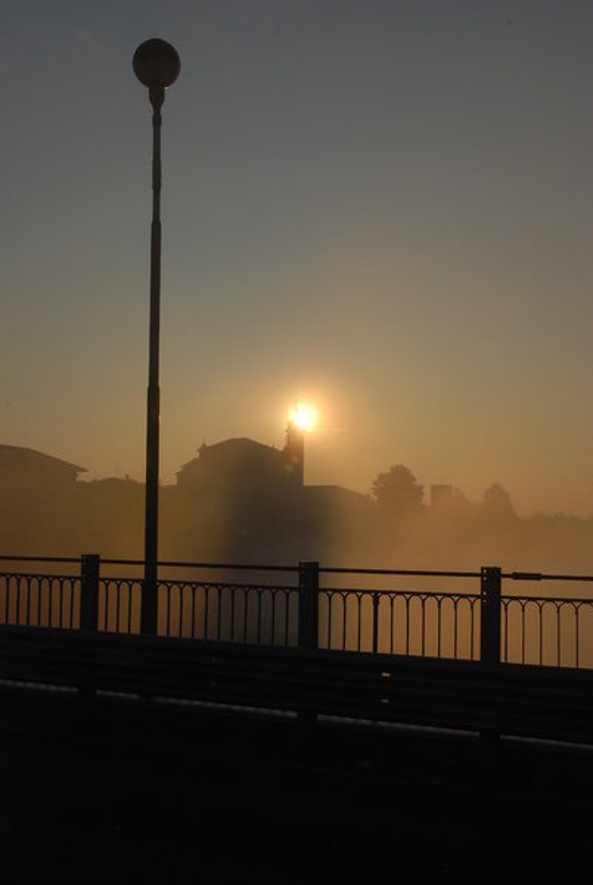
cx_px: 296
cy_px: 442
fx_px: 1145
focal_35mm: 46
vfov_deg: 42.3
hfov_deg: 29.0
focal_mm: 31
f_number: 18
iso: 200
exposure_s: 1/400
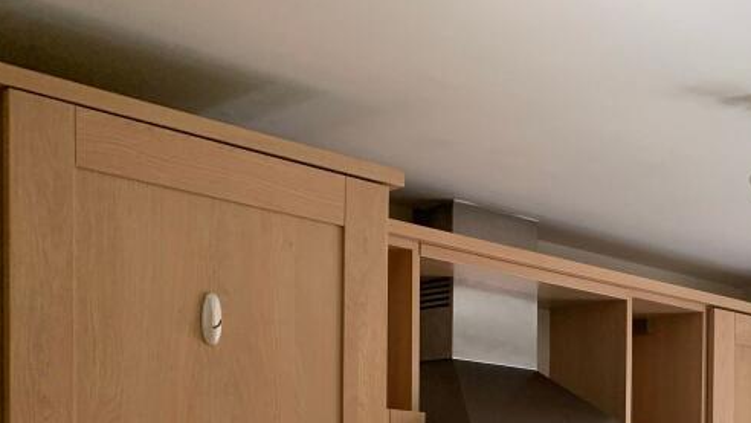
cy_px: 557
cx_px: 746
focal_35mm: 59
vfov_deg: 18.8
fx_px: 1175
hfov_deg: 32.6
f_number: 1.8
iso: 100
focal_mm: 4.25
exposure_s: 1/111
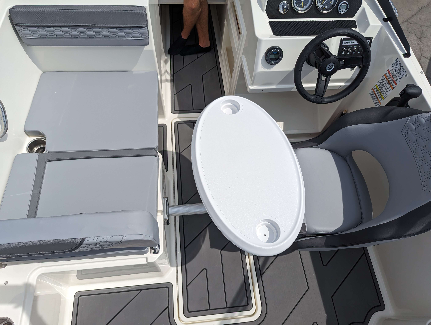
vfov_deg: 56.9
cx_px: 216
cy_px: 162
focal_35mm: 24
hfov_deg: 71.5
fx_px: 299
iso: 60
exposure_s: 1/4525
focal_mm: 6.81
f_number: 1.85
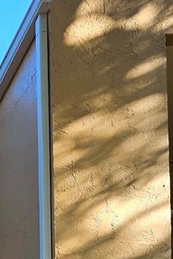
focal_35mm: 106
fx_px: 765
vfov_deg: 14.8
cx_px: -252
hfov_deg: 10.8
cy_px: 559
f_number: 1.7
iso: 12
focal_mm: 6.3
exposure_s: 1/120
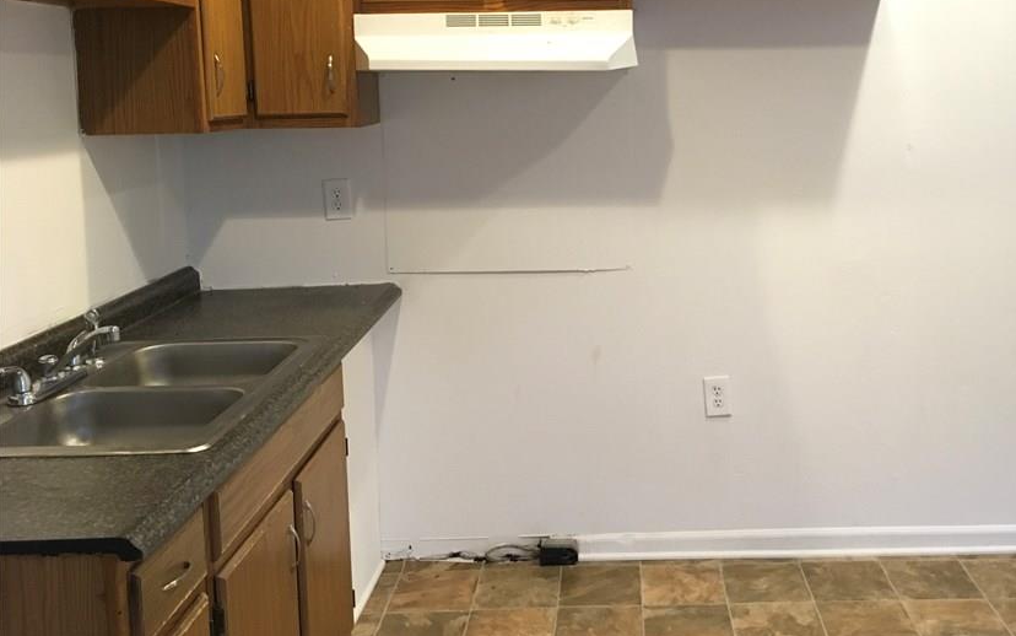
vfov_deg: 33.3
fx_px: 1052
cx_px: 626
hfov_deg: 51.1
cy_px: 207
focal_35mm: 38
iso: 200
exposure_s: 1/24
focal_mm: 4.15
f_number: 2.2
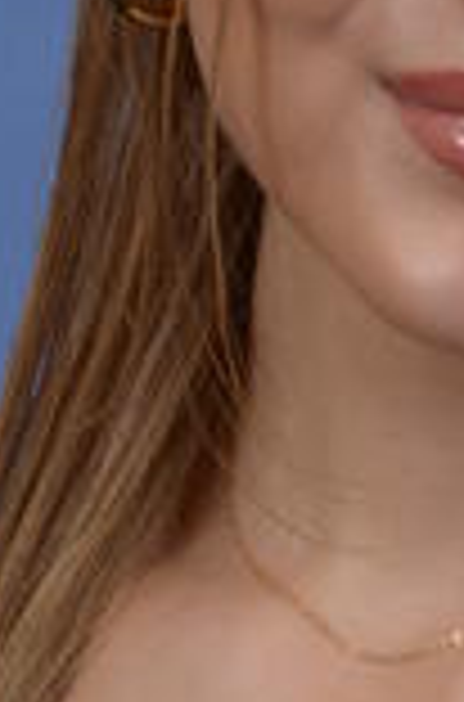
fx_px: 11794
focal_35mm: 606
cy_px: 99
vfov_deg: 3.4
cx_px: 545
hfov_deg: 2.3
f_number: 10
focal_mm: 90
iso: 200
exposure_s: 1/200
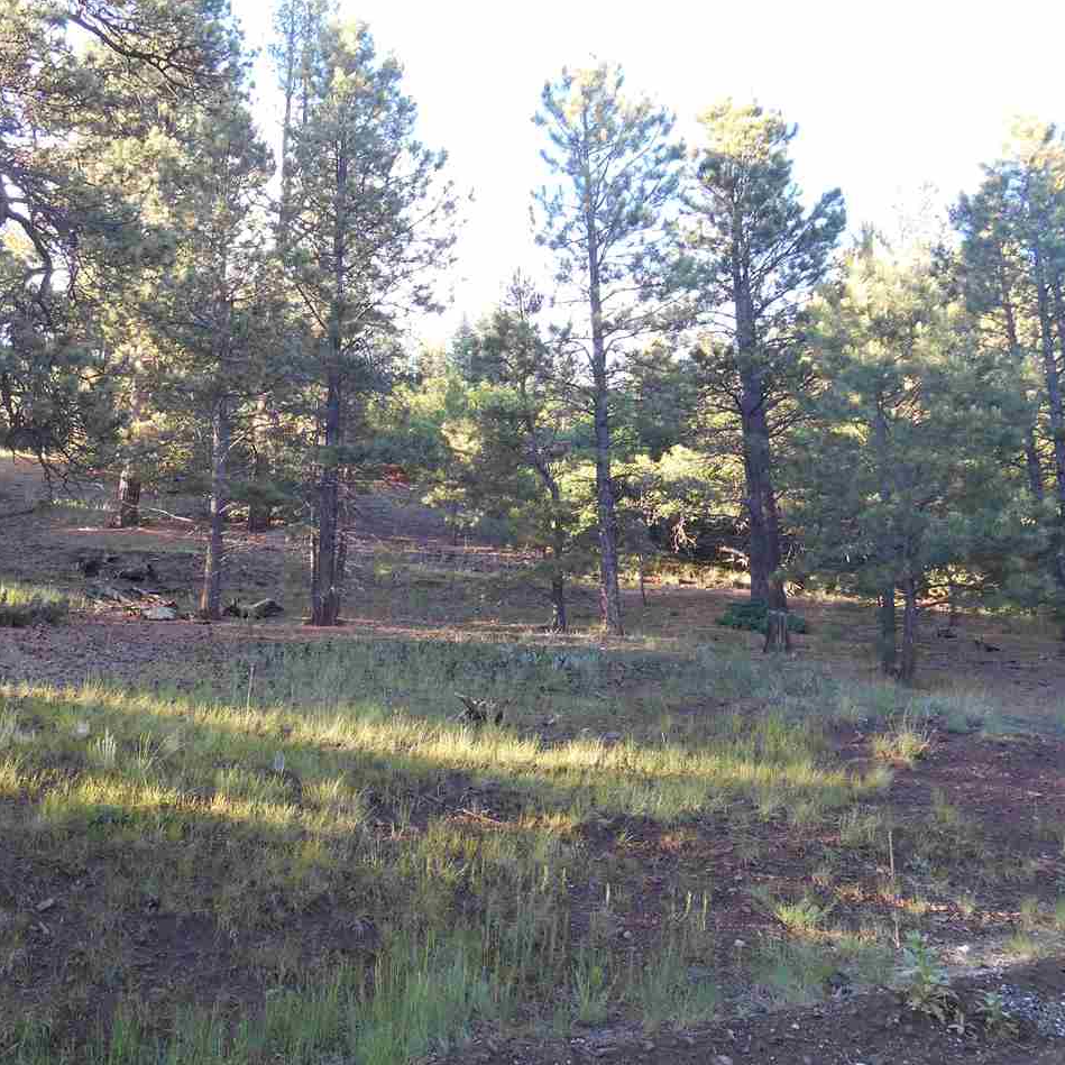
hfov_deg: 52.1
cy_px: 535
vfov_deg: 52.5
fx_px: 1079
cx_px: 410
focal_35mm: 31
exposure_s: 1/30
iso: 80
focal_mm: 4.7
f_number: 3.4
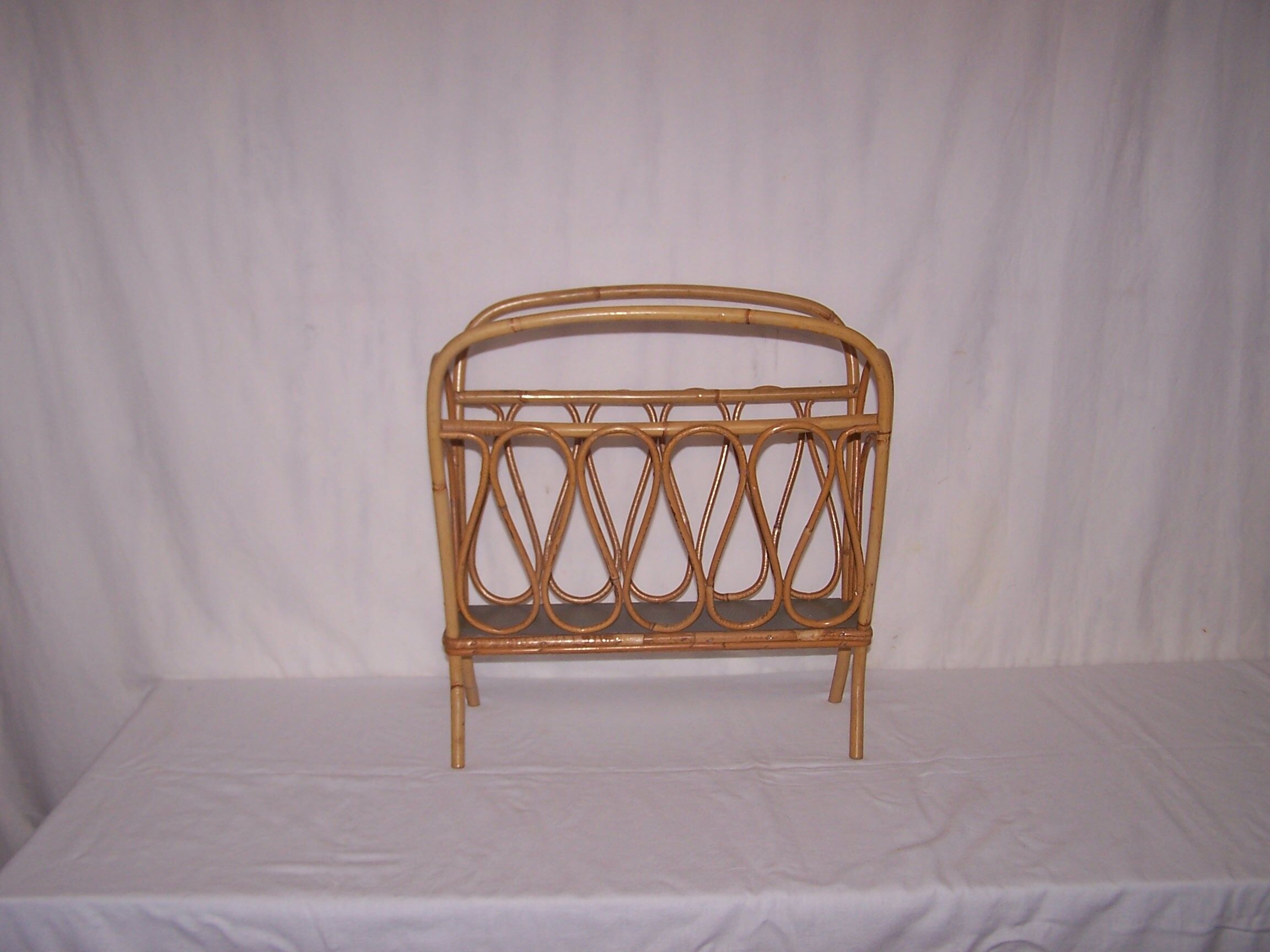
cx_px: 635
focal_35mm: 38
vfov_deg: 37.7
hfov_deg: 49.0
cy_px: 476
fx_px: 1394
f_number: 2.8
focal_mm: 6.3
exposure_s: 1/60
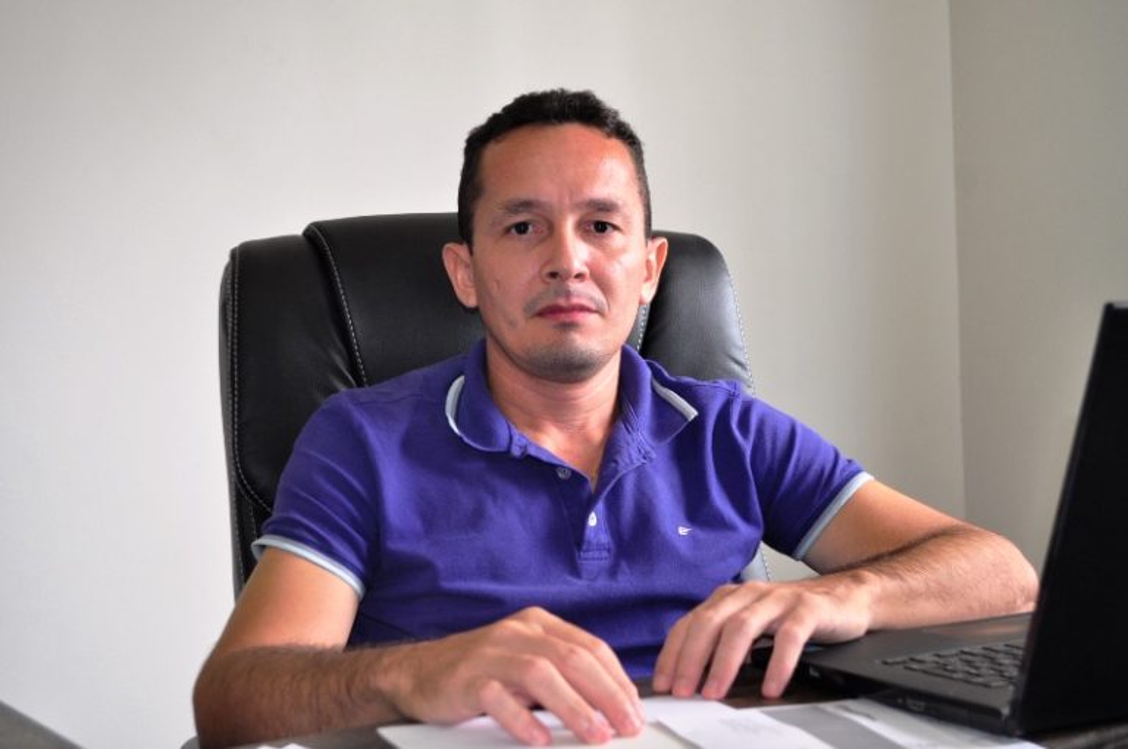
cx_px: 564
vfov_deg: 26.4
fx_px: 1596
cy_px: 374
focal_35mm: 51
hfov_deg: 38.9
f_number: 5
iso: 640
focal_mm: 34
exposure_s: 1/50
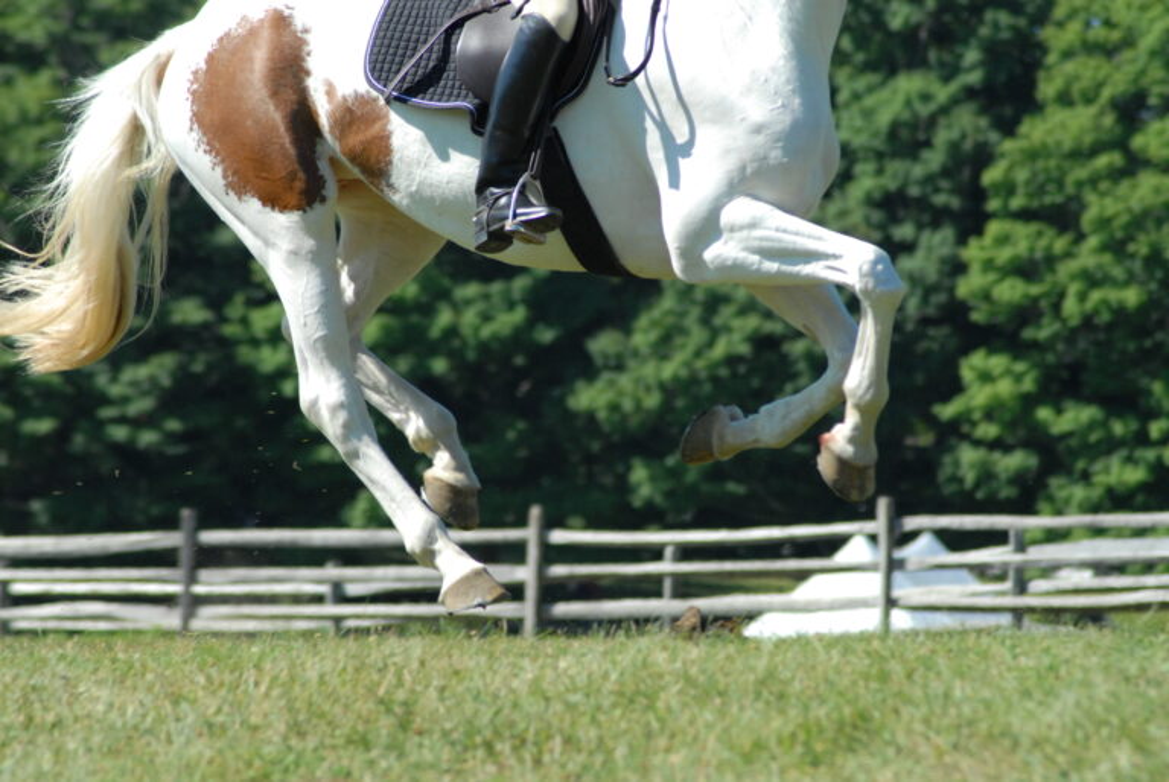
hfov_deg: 6.5
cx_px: 584
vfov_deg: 4.4
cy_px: 391
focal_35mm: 315
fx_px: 10240
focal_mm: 210
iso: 500
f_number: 7.1
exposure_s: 1/800
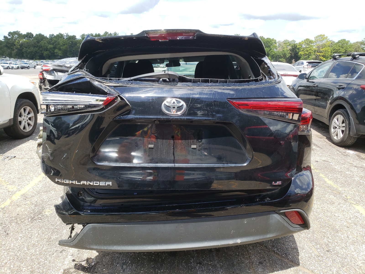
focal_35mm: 26
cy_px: 137
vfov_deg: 53.1
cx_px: 182
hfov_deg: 67.3
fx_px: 274
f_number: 1.5
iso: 50
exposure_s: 1/1111
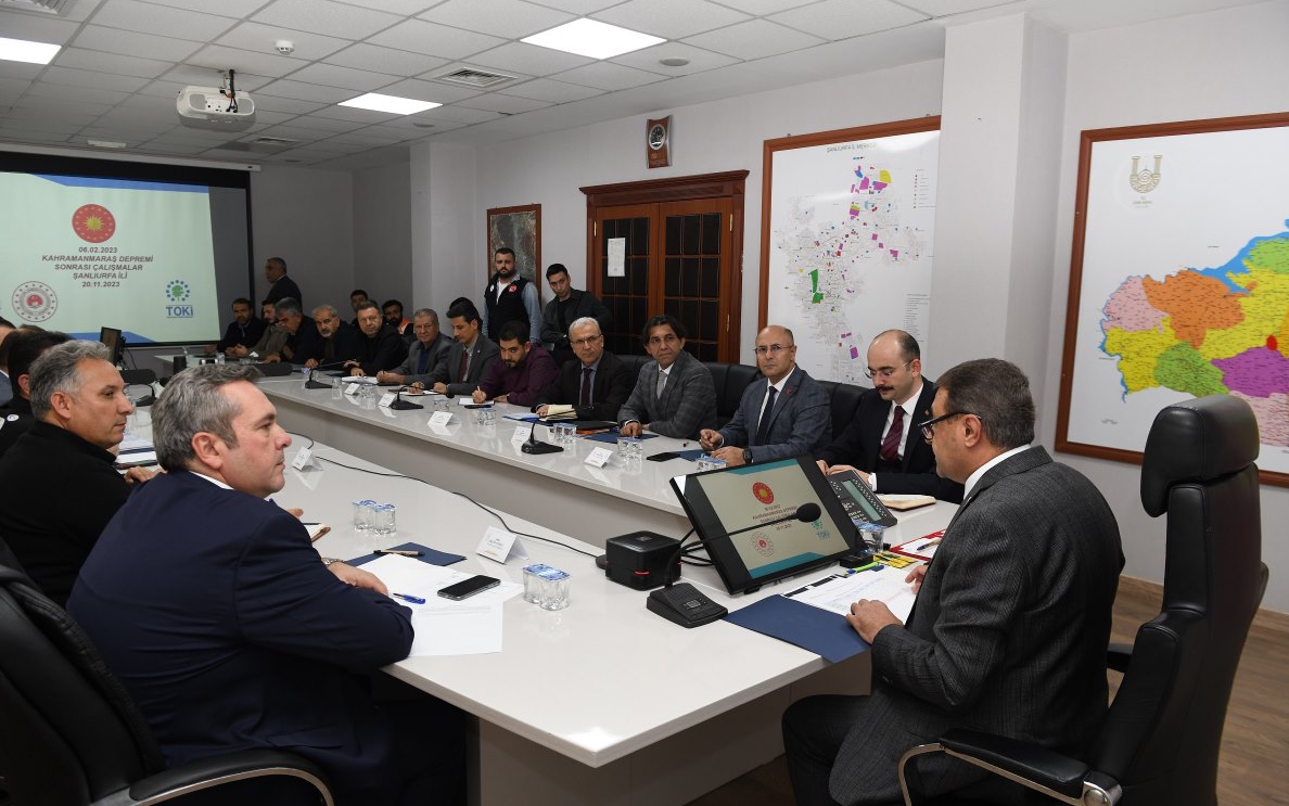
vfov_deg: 49.3
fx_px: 878
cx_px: 650
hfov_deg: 72.5
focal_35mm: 25
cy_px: 417
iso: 900
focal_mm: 24
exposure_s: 1/125
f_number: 3.5
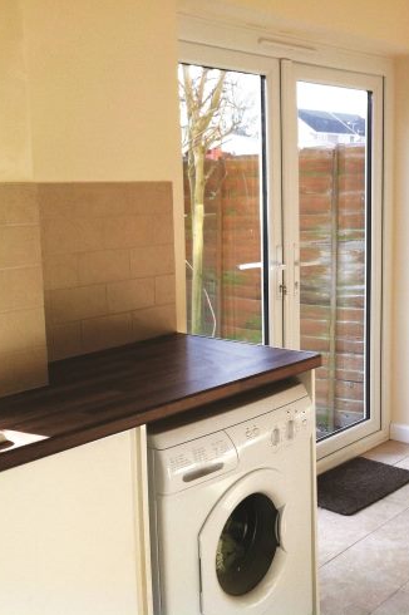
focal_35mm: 49
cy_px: 308
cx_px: 319
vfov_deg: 40.4
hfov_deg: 27.0
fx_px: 836
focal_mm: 3.85
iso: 80
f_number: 2.8
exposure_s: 1/215
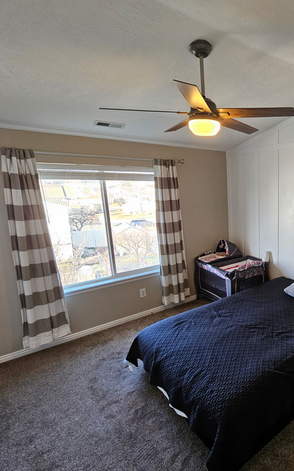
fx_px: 244
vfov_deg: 88.0
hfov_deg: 54.3
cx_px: 264
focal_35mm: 19
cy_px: 242
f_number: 2.2
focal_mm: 2.2
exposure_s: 1/60
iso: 125
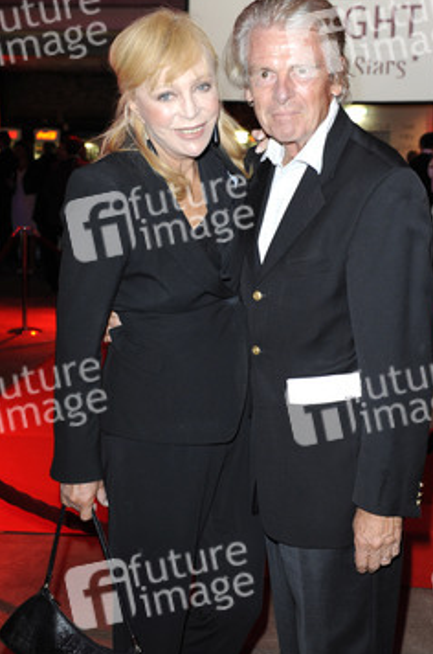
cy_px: 310
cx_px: 213
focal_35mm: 54
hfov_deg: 25.0
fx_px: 978
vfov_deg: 36.9
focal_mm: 48
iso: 1600
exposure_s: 1/40
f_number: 5.6
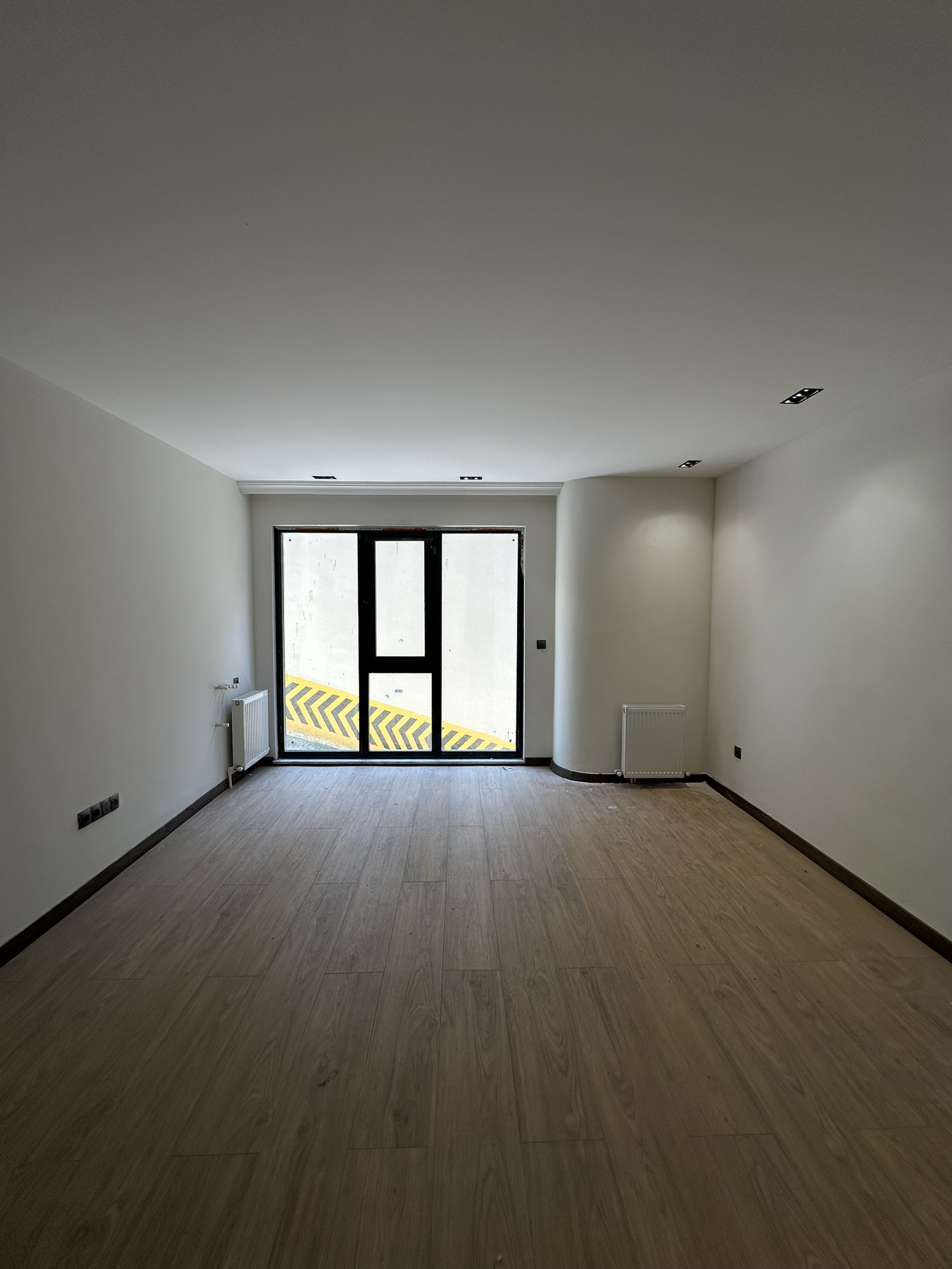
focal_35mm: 14
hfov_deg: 85.7
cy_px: 634
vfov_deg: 102.1
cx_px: 476
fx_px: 513
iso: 40
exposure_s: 1/234
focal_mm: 2.22
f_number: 2.2
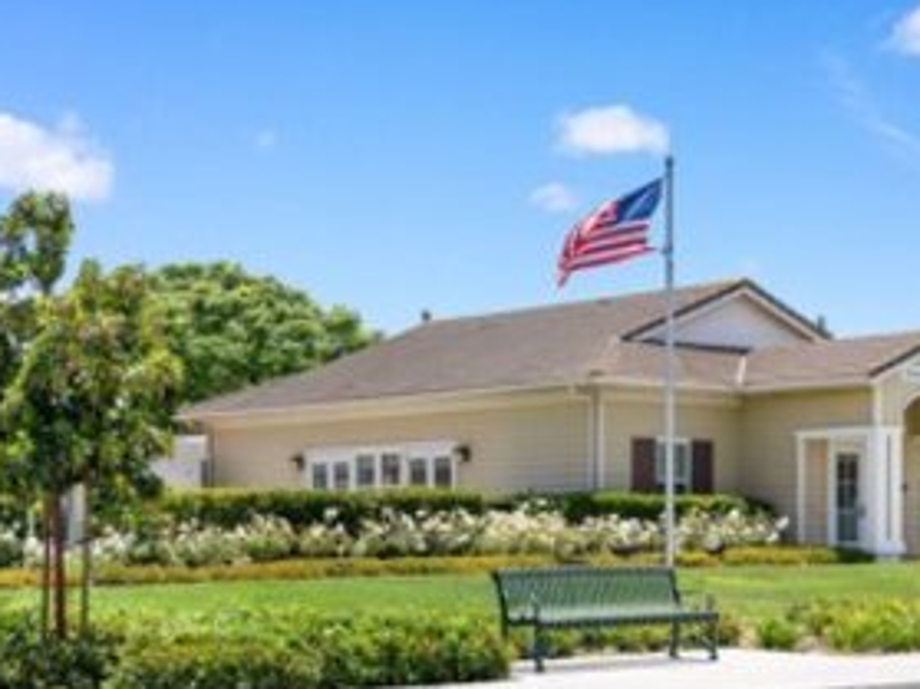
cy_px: 379
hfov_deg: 24.0
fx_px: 2152
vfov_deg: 18.2
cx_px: 600
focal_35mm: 81
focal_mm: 58
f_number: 5.6
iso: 100
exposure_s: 1/125
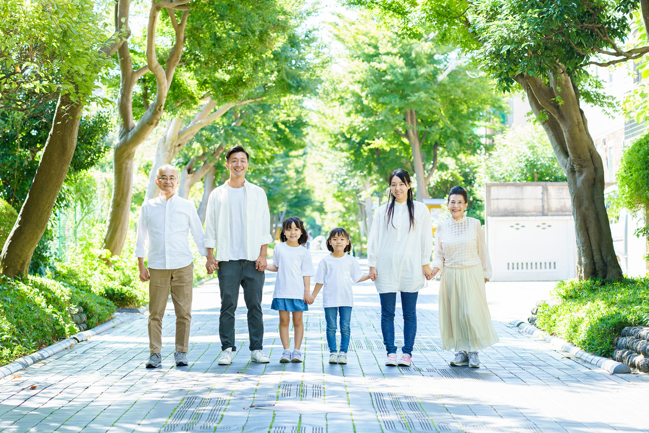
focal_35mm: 85
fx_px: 1532
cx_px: 324
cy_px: 216
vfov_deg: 16.1
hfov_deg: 23.9
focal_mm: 85
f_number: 3.2
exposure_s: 1/320
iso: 400
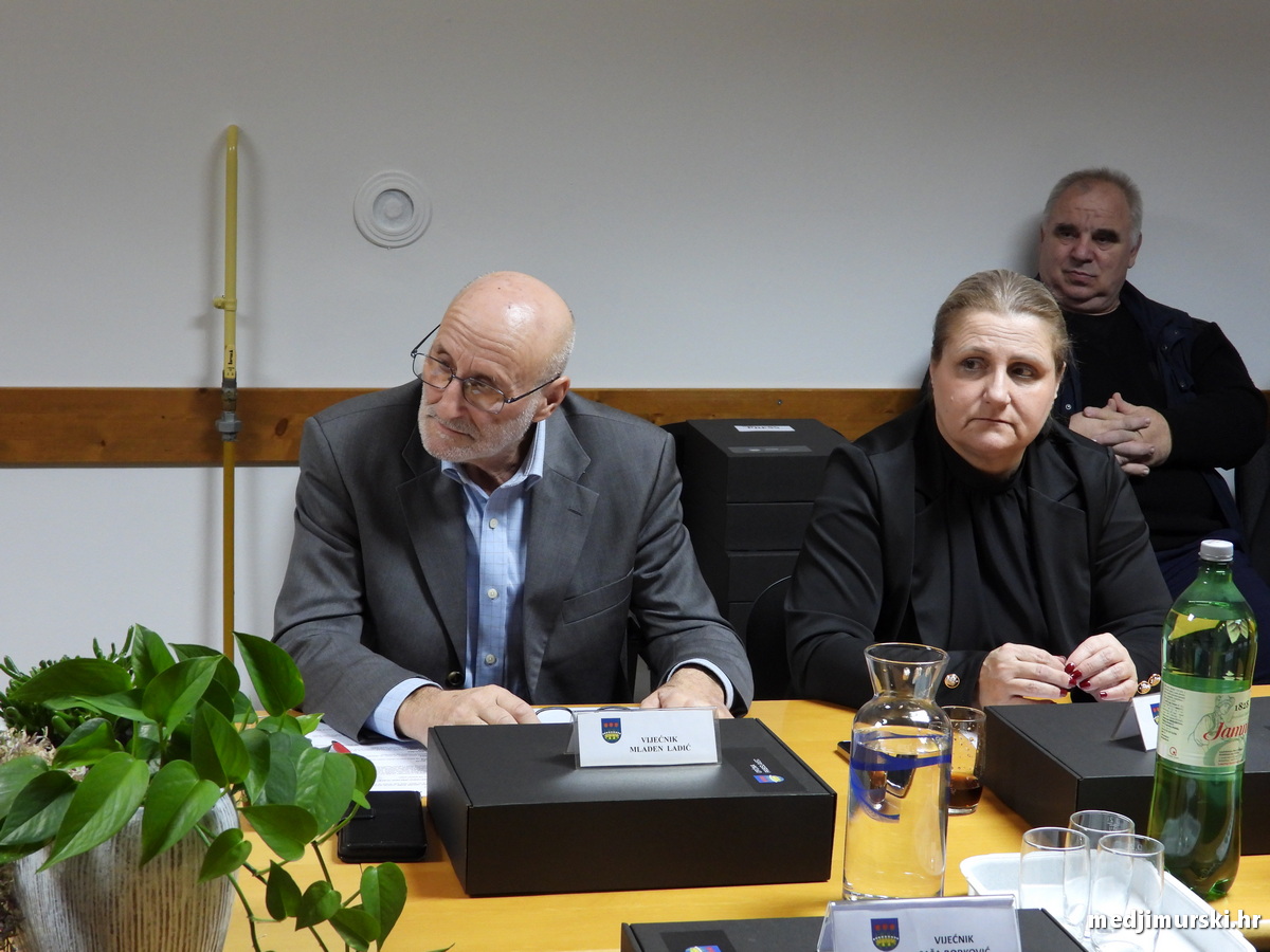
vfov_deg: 24.4
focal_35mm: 60
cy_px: 476
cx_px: 635
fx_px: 2201
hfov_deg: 32.2
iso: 400
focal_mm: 10.7
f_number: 3.5
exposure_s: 1/20
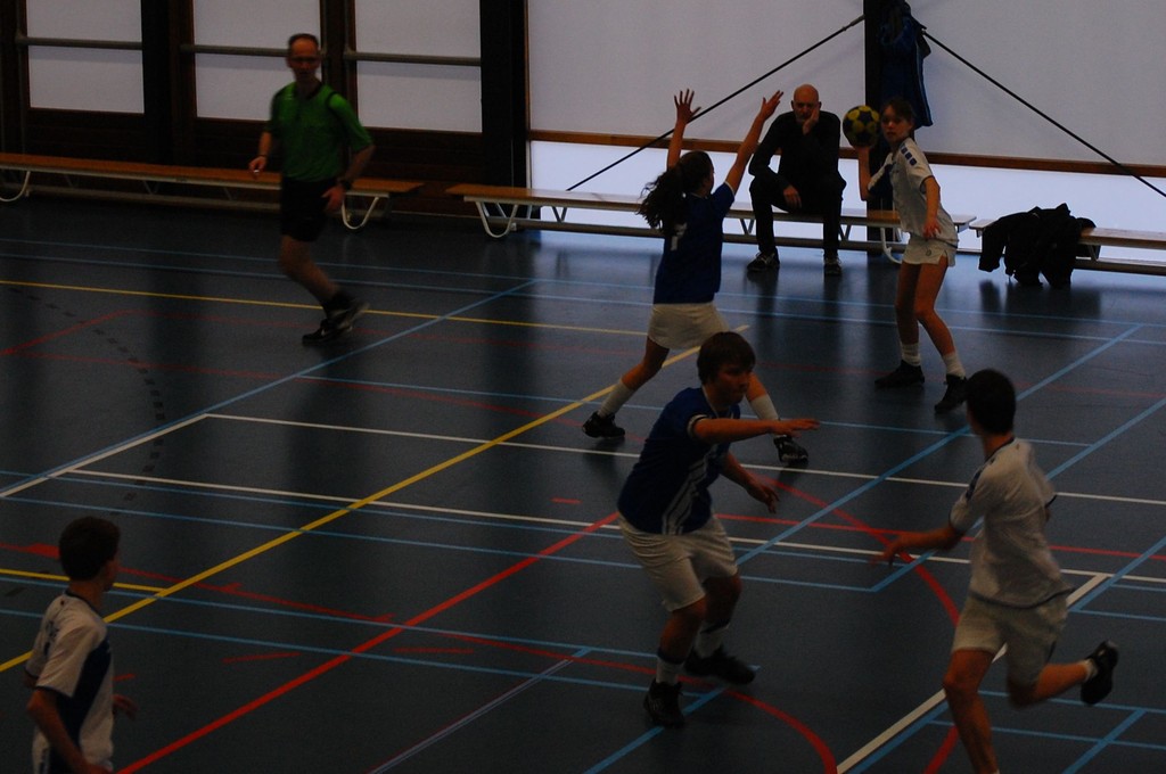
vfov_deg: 16.5
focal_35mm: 82
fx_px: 2669
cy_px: 387
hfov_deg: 24.6
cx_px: 583
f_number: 5.6
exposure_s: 1/125
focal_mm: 55
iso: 800
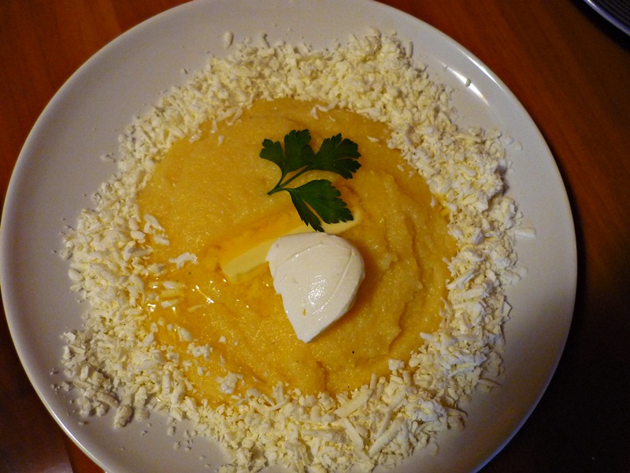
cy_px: 236
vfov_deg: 42.9
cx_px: 315
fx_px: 601
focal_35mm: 33
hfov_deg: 55.4
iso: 400
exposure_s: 1/15
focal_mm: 5.5
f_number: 2.8
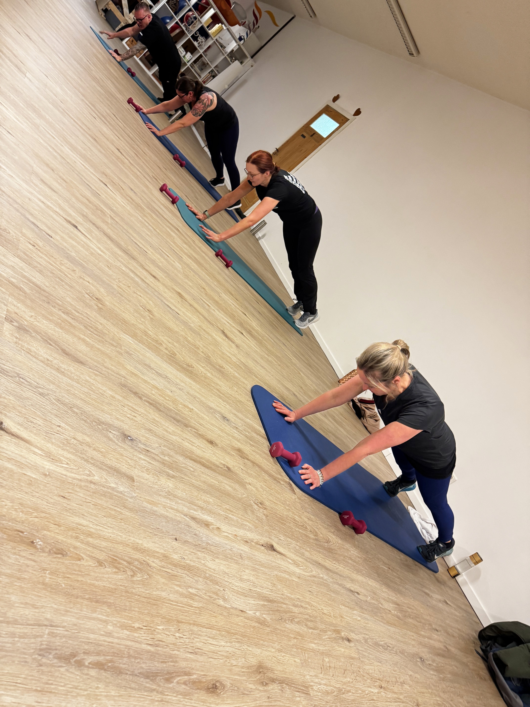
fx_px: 490
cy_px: 354
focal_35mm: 24
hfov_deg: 56.8
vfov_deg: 71.6
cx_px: 265
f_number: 1.78
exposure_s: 1/50
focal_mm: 6.76
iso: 320
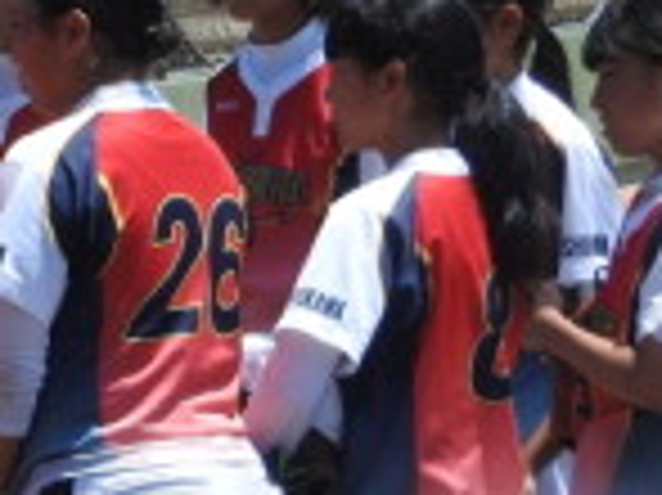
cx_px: -594
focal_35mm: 428
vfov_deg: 3.5
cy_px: 320
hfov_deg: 4.6
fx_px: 8178
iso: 100
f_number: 4.8
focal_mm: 18.8
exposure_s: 1/500
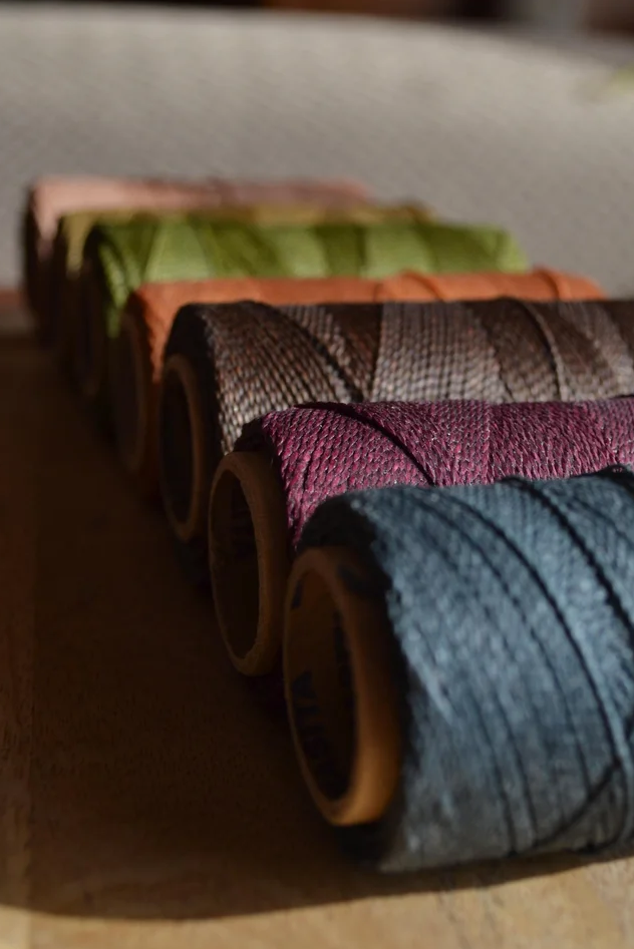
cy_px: 533
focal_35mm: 57
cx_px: 378
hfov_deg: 23.8
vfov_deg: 35.0
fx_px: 1505
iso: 400
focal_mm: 30
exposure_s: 1/640
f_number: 5
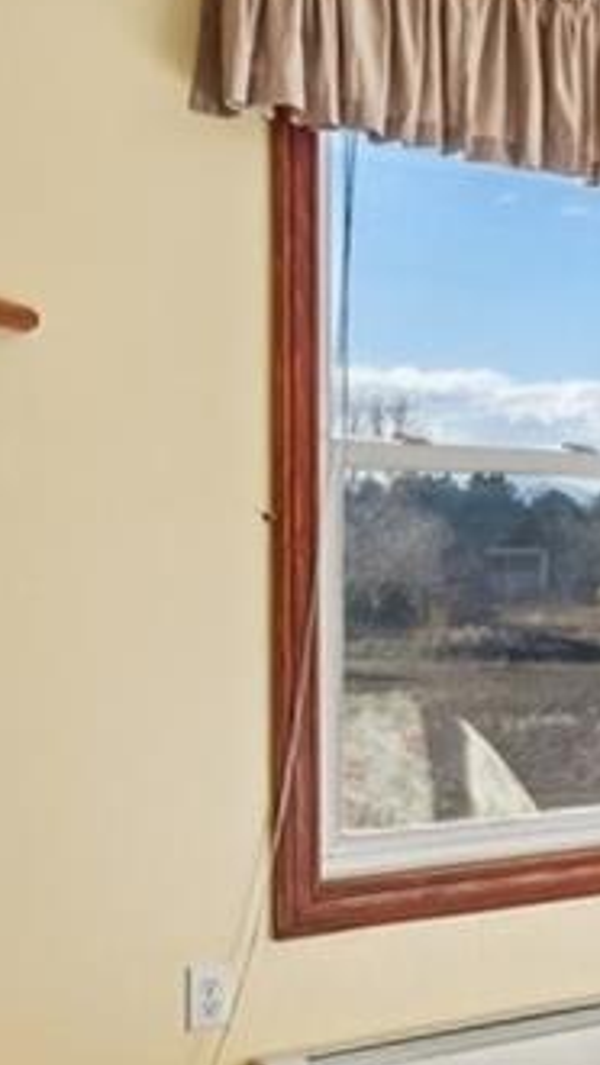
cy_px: 539
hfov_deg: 14.1
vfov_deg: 29.7
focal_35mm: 71
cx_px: 1232
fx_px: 2005
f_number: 8
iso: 64
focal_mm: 14
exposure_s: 1/50
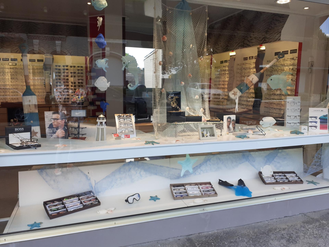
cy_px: 124
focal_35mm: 27
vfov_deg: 51.4
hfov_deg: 65.3
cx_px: 164
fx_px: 257
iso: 40
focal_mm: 3.6
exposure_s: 1/346
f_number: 1.9
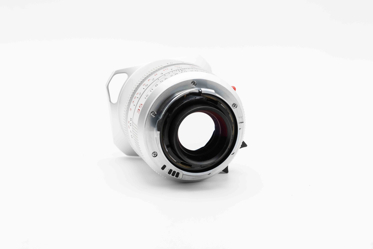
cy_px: 124
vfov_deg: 15.2
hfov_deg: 22.6
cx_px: 186
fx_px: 932
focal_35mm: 90
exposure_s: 1/200
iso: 3200
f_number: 11
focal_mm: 90
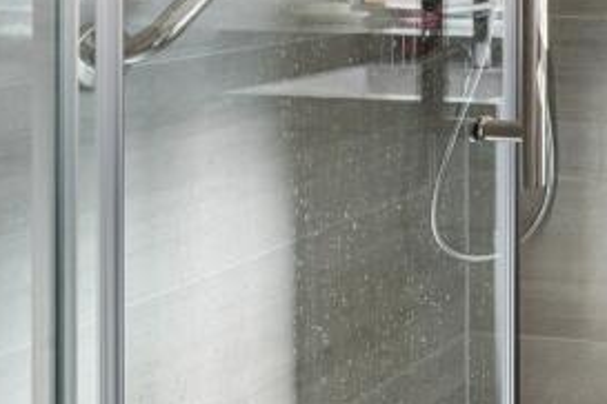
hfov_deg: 24.1
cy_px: -109
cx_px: 969
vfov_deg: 20.8
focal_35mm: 60
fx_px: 1012
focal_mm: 16
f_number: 9
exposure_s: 1/15
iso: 200
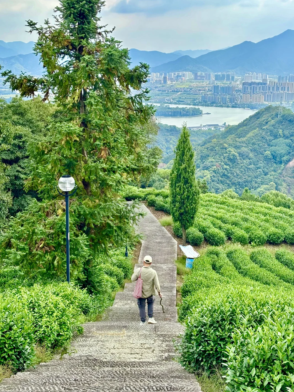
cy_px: 194
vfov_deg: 36.2
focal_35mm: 53
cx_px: 149
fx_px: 600
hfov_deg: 27.5
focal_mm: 5.96
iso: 32
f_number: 1.6
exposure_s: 1/594
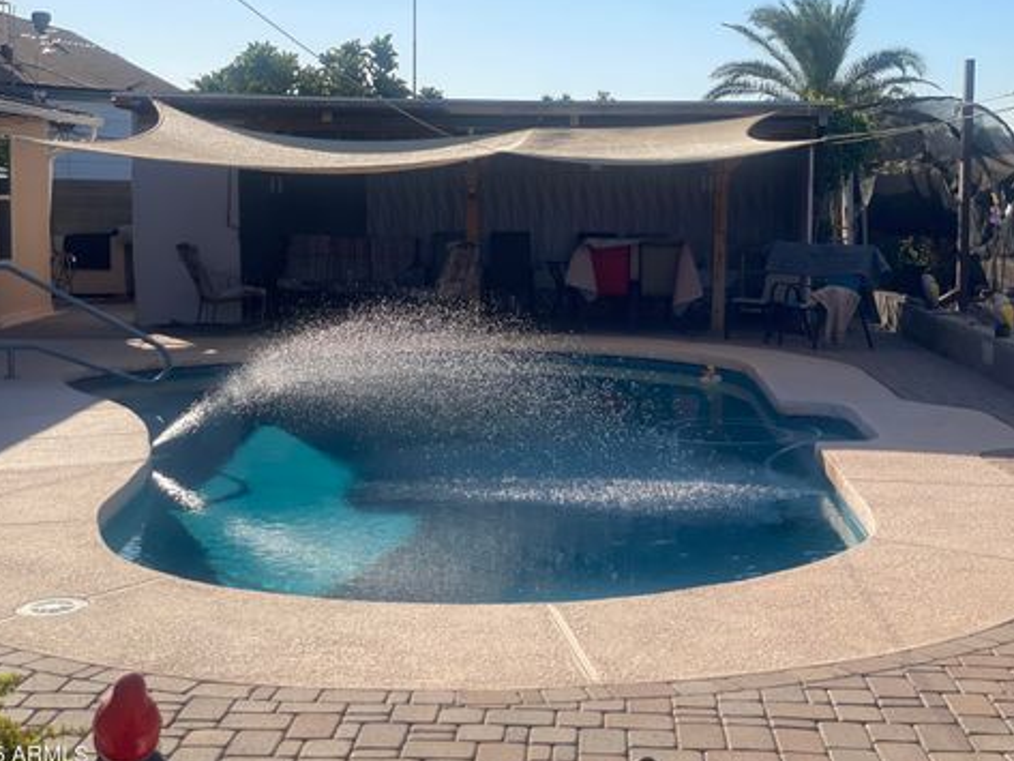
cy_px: 389
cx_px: 489
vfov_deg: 26.6
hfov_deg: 34.9
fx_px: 1612
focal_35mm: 55
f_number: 2
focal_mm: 6
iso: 32
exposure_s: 1/1712
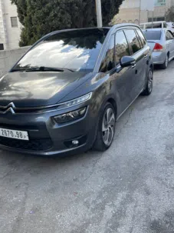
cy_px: 105
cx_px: 72
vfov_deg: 55.3
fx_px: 221
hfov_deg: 42.8
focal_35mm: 33
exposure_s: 1/238
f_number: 1.6
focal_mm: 5.1
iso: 32
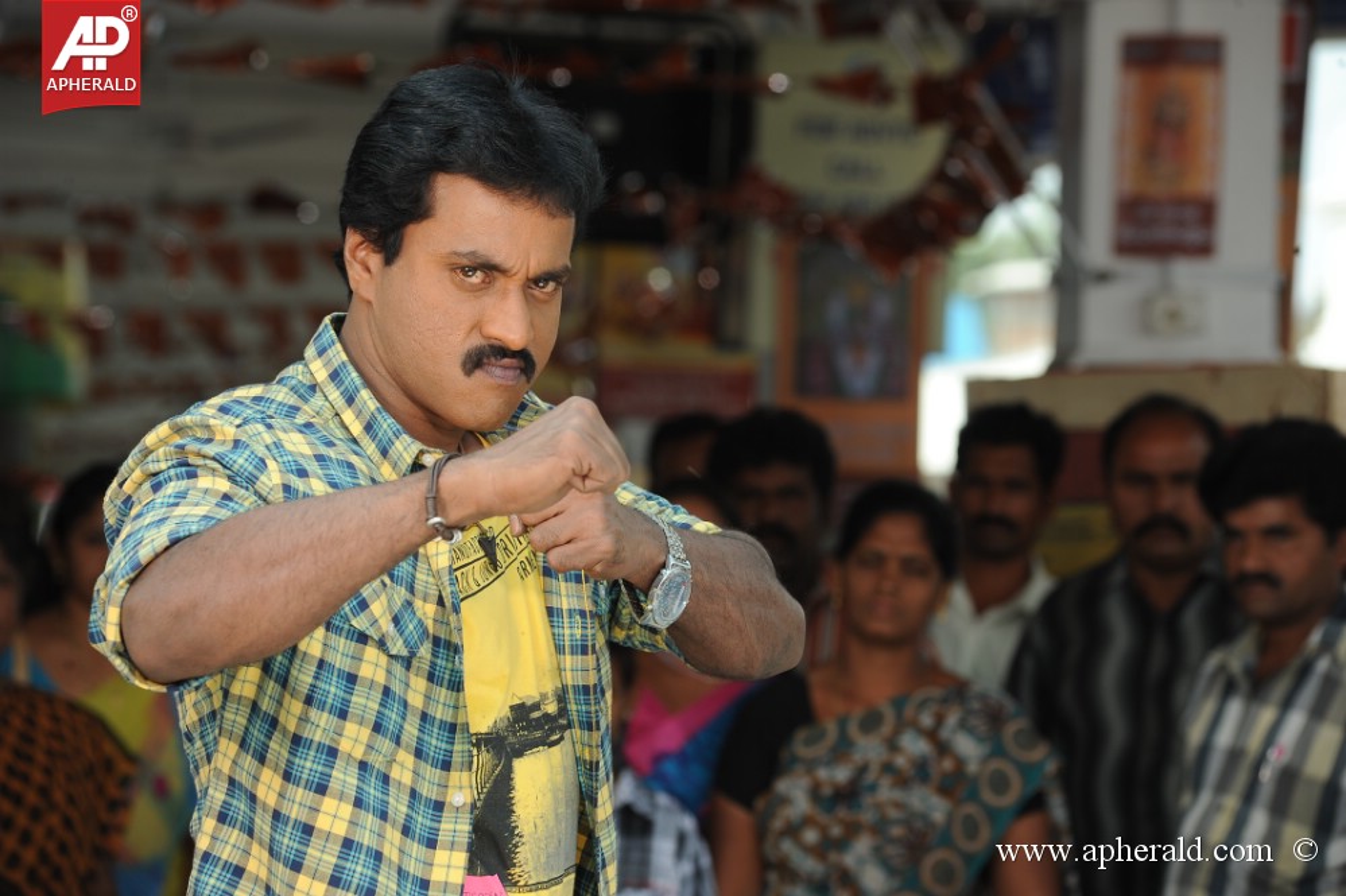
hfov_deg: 11.1
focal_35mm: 185
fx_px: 6913
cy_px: 448
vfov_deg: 7.4
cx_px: 673
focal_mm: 185
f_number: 6.3
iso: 250
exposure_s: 1/200
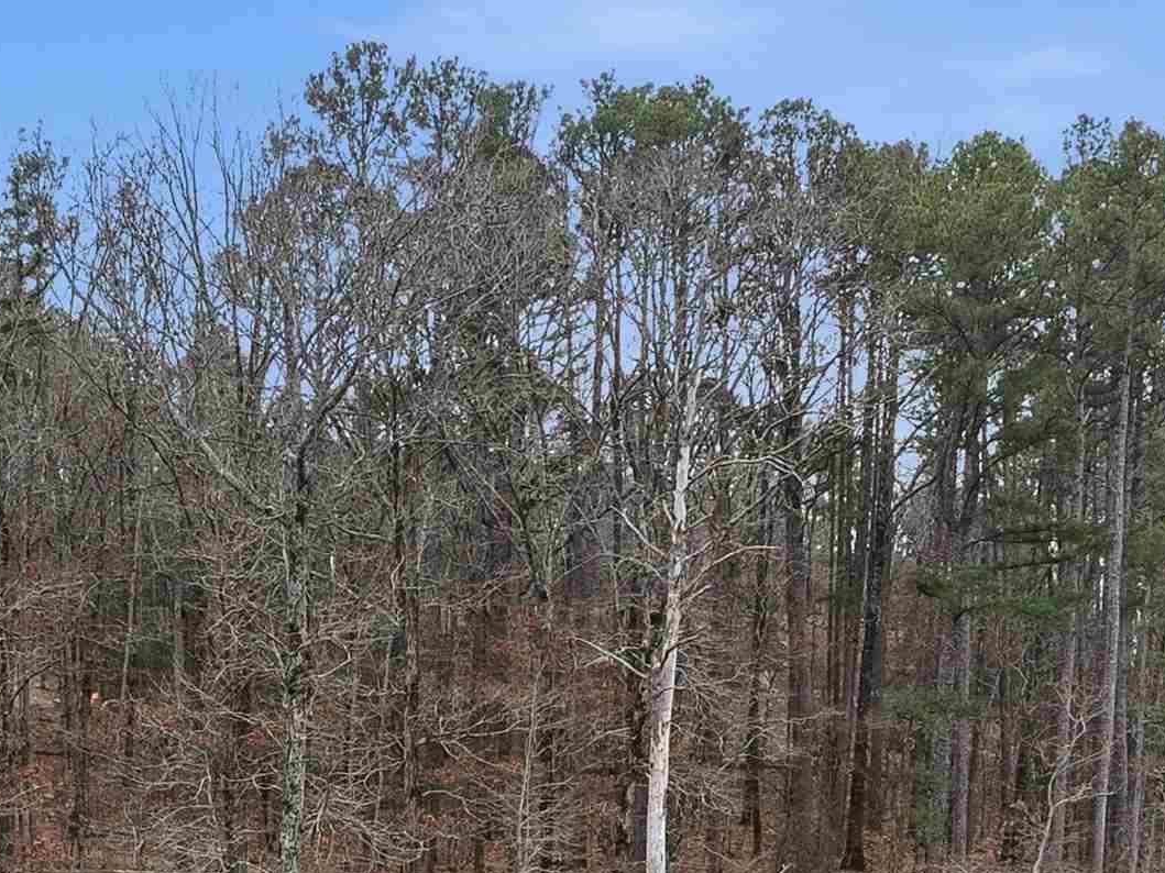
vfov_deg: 19.7
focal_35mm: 68
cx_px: 261
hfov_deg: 28.1
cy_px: 1166
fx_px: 2288
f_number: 1.8
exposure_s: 1/500
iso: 400
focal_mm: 8.7
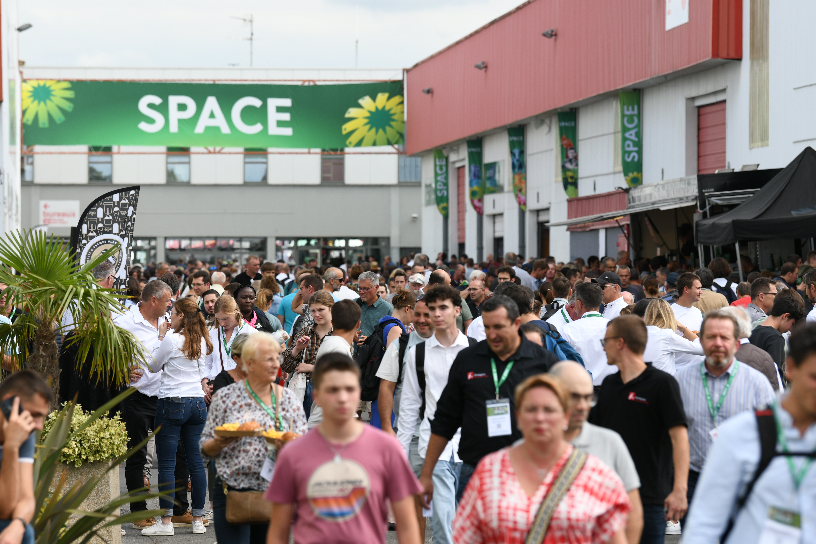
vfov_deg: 7.6
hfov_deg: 11.4
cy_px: 239
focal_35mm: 181
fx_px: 4102
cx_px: 332
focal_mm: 140
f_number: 4.5
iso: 250
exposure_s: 1/1250
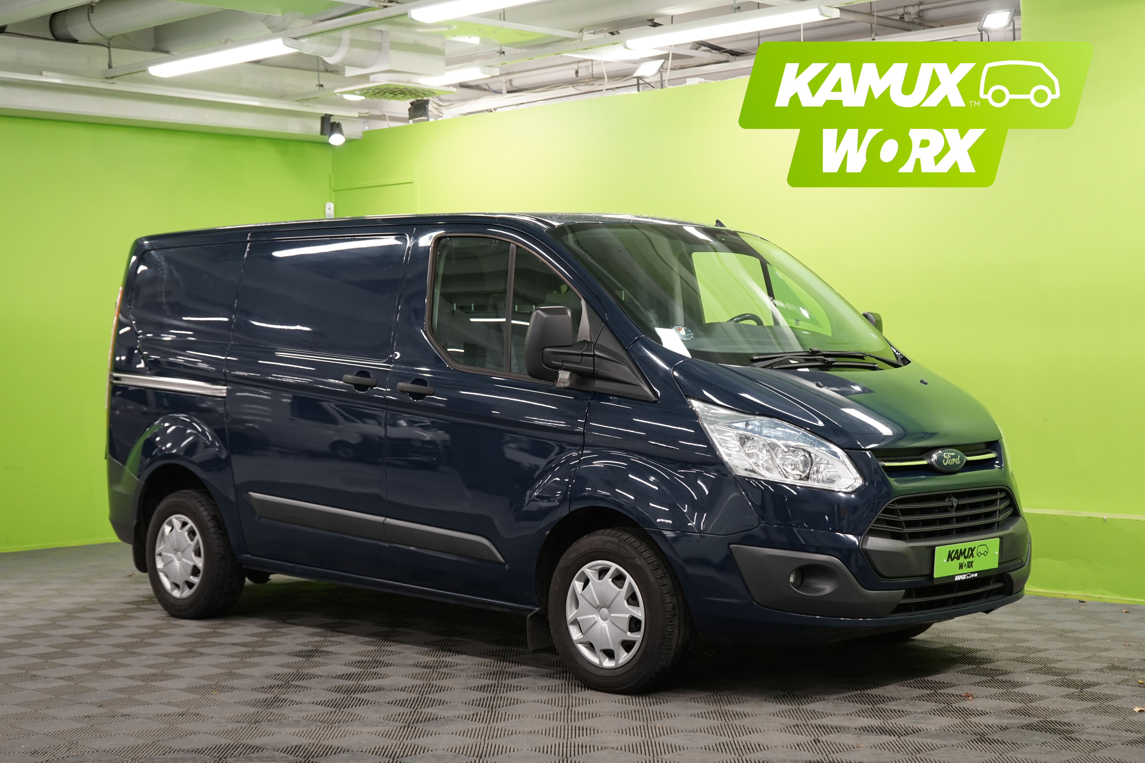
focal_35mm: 56
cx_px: 572
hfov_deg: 35.6
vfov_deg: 24.2
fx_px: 1781
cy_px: 382
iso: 800
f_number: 5.6
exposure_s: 1/50
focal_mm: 56
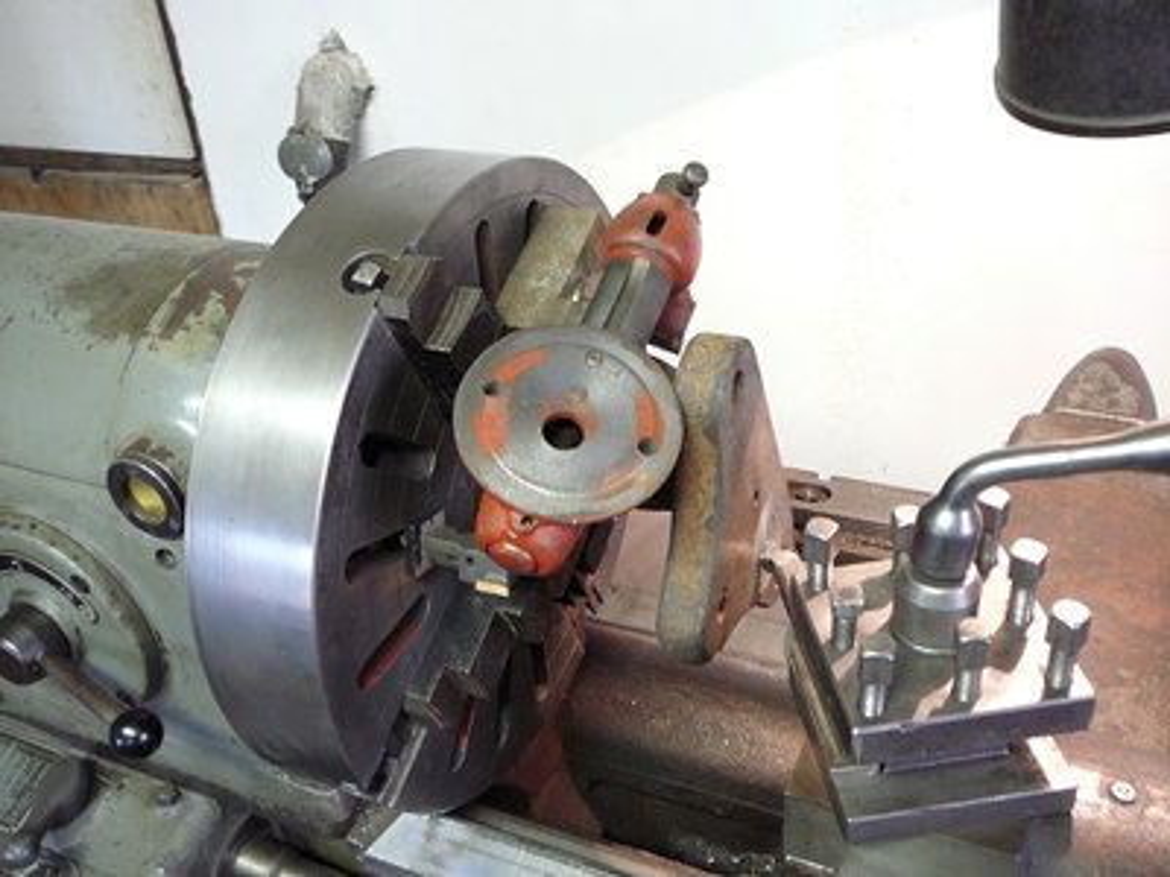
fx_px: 1183
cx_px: 585
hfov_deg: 52.6
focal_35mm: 35
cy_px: 438
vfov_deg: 40.7
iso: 200
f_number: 2.8
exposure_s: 1/8
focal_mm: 5.2
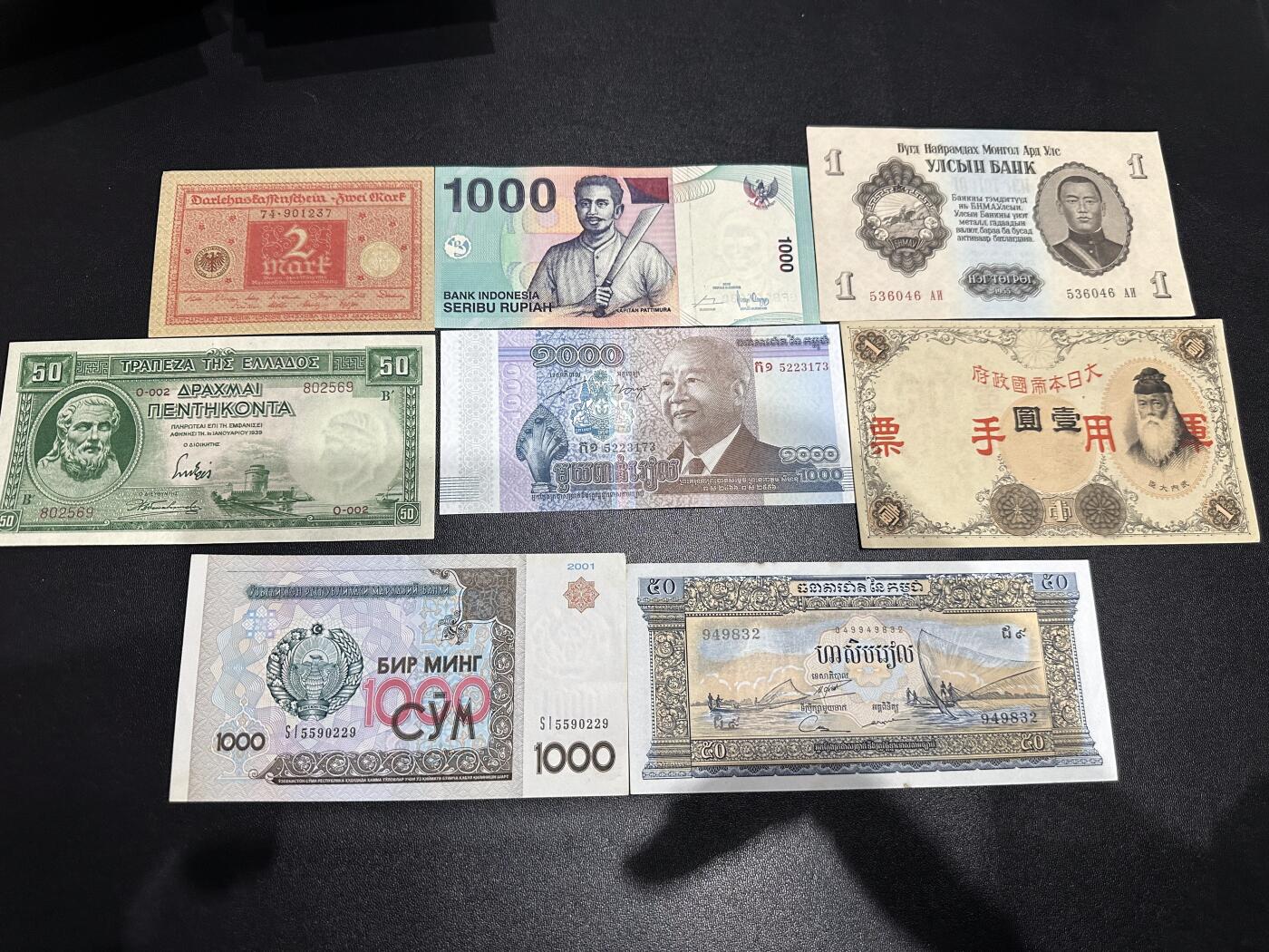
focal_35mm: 24
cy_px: 476
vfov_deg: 56.8
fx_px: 880
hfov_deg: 71.6
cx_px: 634
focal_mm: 6.86
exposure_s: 1/100
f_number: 1.78
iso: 200
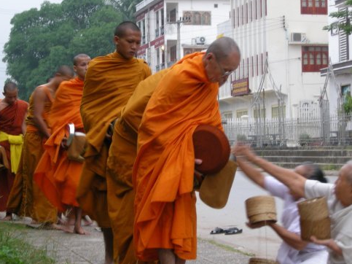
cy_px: 122
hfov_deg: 16.7
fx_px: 1200
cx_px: 202
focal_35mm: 118
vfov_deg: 12.5
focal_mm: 18.6
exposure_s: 1/8.2
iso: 87
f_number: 4.3
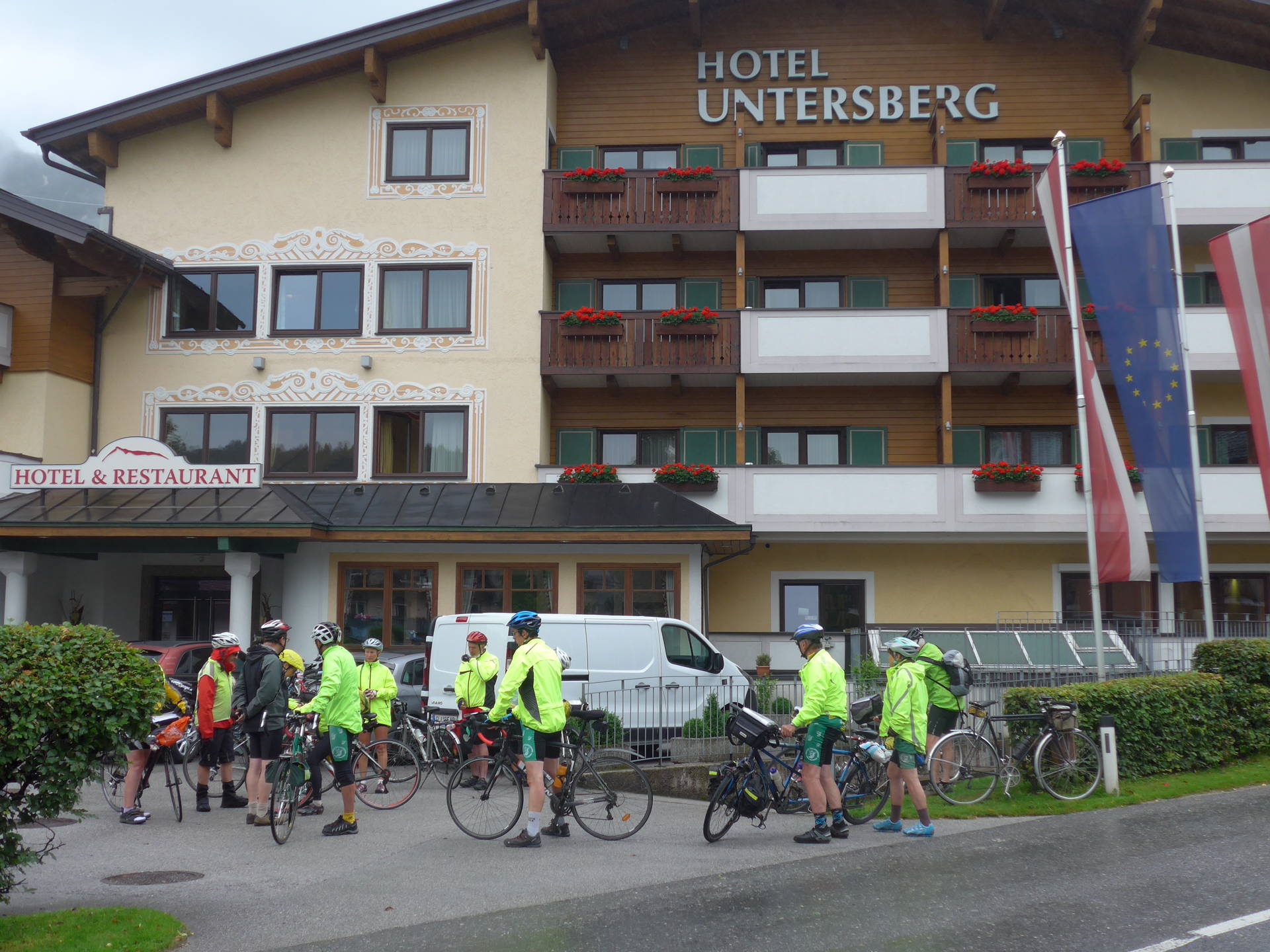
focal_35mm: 41
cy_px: 476
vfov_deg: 35.1
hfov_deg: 45.8
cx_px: 635
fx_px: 1504
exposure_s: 1/160
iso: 80
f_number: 2.8
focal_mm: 8.4
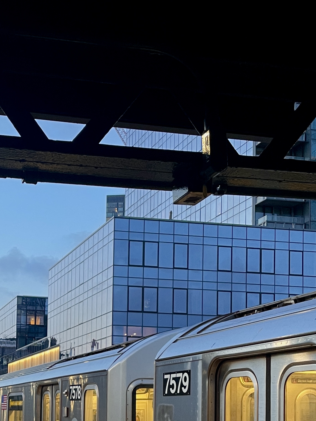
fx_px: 657
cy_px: 384
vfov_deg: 33.5
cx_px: 9
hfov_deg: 25.8
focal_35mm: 54
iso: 80
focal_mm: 4.2
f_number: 1.6
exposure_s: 1/60
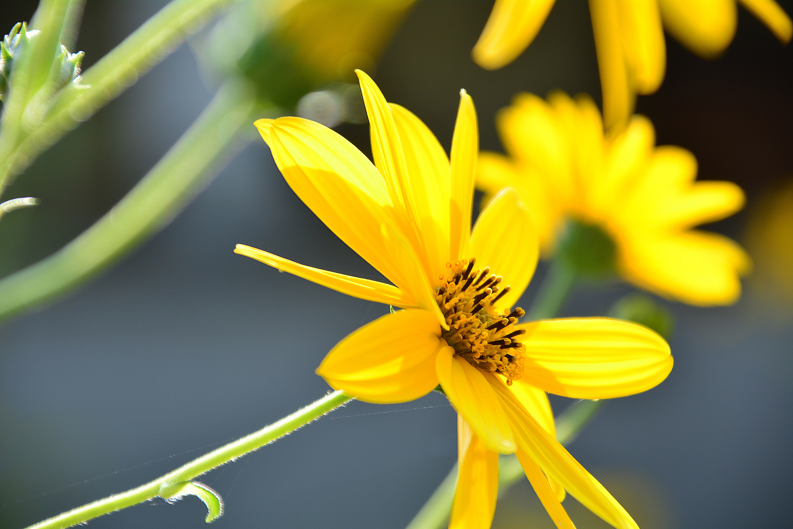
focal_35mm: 300
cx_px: 396
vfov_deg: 4.6
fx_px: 6608
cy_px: 264
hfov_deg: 6.9
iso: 100
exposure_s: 1/100
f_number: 6.3
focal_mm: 200
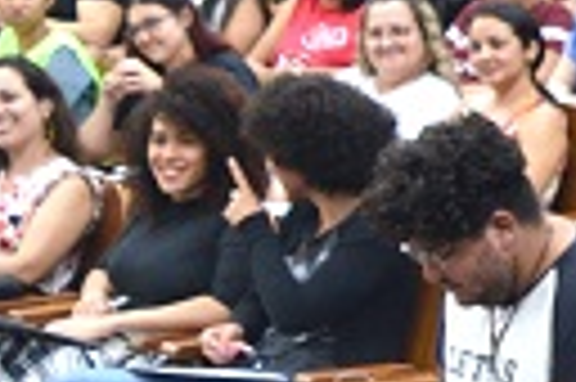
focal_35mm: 158
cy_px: 328
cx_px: 1368
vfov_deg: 8.6
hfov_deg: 11.0
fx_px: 2525
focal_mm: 18
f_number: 3.5
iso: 400
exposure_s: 1/40
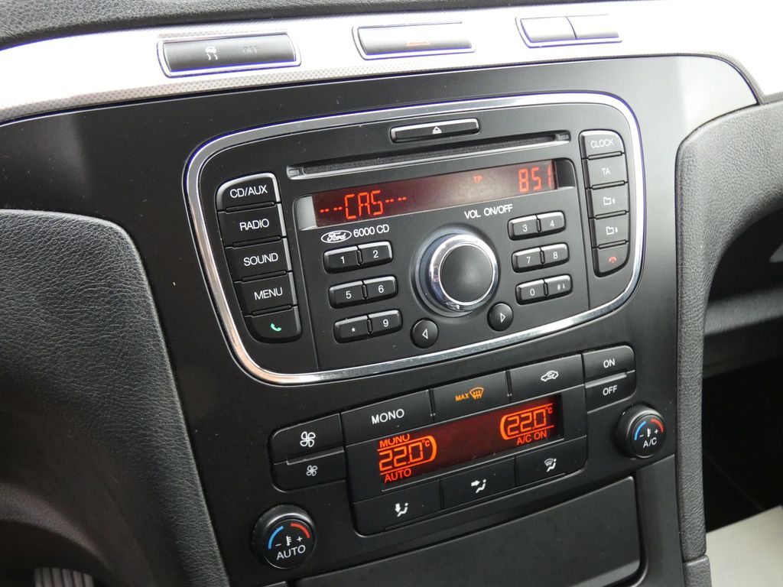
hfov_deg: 51.4
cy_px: 294
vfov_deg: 39.7
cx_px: 392
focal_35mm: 36
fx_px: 814
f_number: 3.5
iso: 500
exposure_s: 1/80
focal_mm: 6.5
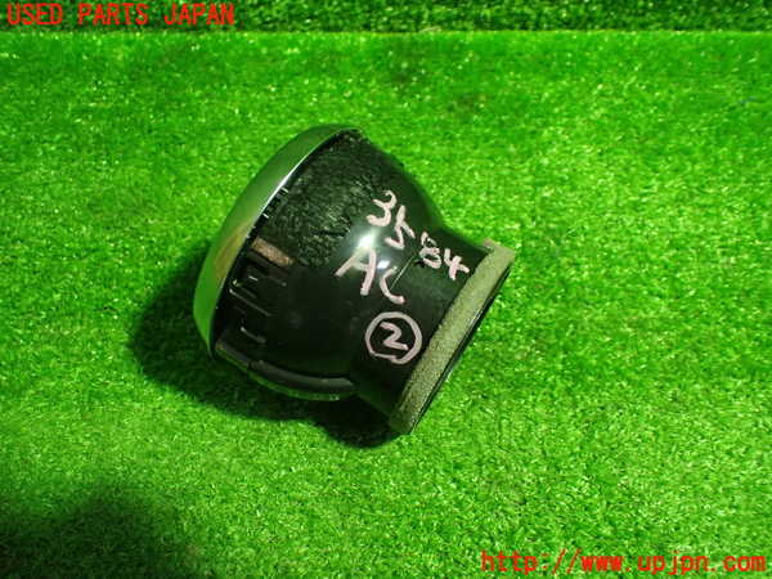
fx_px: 669
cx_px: 386
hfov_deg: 60.0
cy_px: 290
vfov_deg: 46.8
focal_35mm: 30
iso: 800
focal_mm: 5.4
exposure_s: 1/60
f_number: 2.3
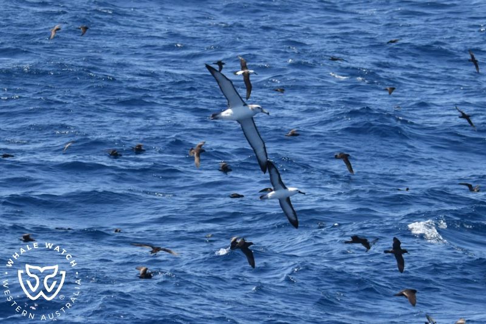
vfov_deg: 7.4
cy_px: 162
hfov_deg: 11.1
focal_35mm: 185
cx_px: 243
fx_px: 2497
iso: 1100
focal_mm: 185
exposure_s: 1/8000
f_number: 5.3
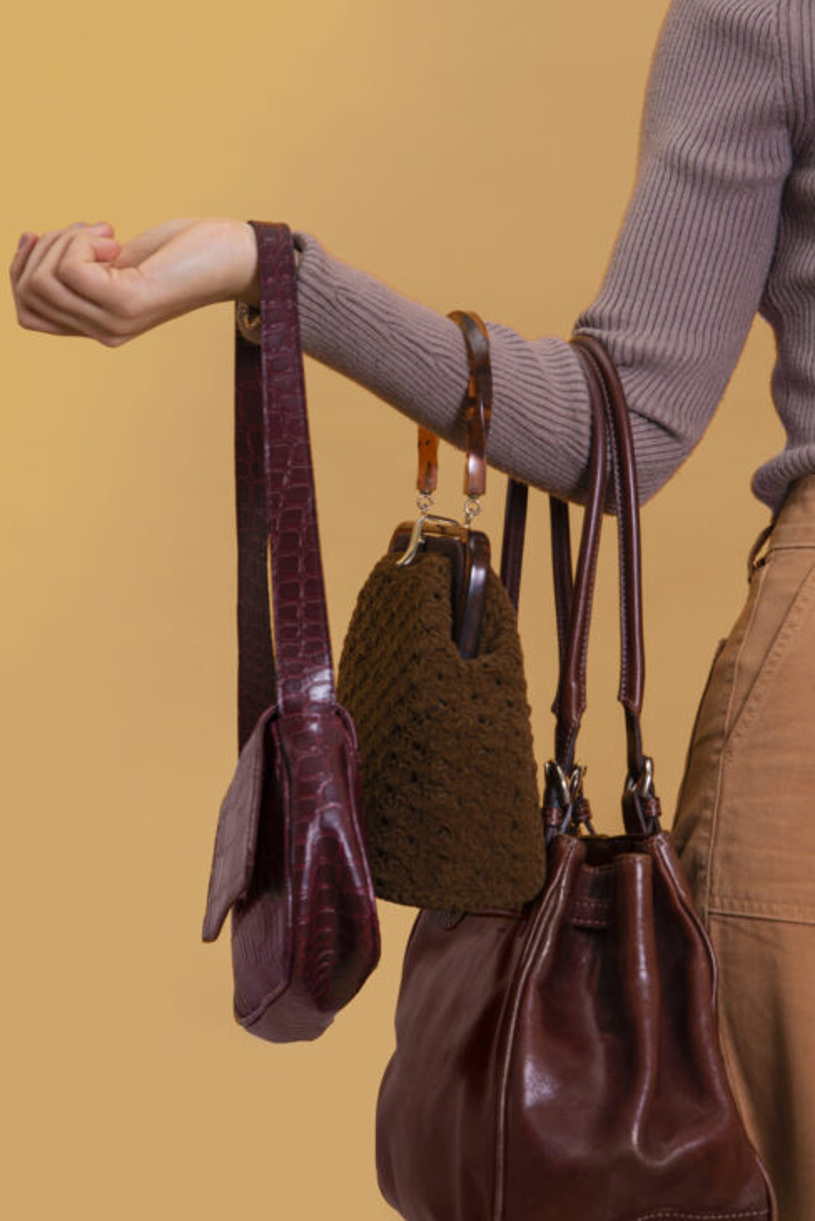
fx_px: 4173
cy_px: 664
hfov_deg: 11.2
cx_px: 421
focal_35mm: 123
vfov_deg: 16.6
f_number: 8
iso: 100
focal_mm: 100
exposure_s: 1/125
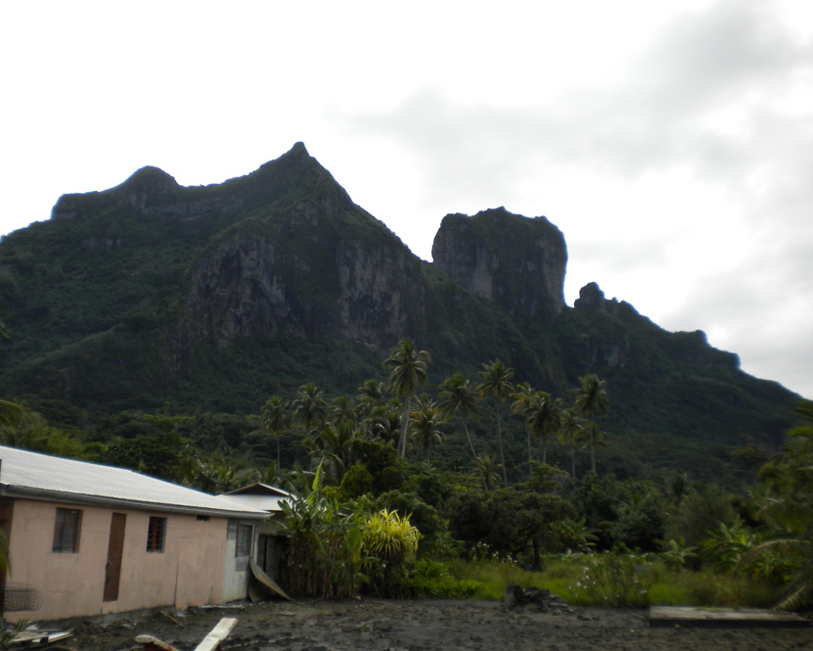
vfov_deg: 40.1
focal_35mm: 37
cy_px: 322
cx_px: 377
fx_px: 890
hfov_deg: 49.0
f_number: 4.6
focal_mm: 6.3
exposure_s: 1/1000
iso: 80
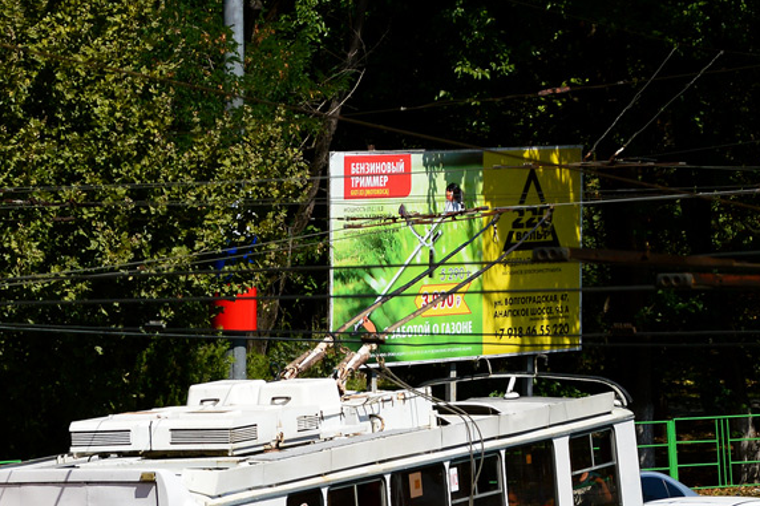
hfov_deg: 8.7
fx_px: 4982
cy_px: 453
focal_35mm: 236
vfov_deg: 5.8
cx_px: 158
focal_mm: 75
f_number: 5.6
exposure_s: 1/1000
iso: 200
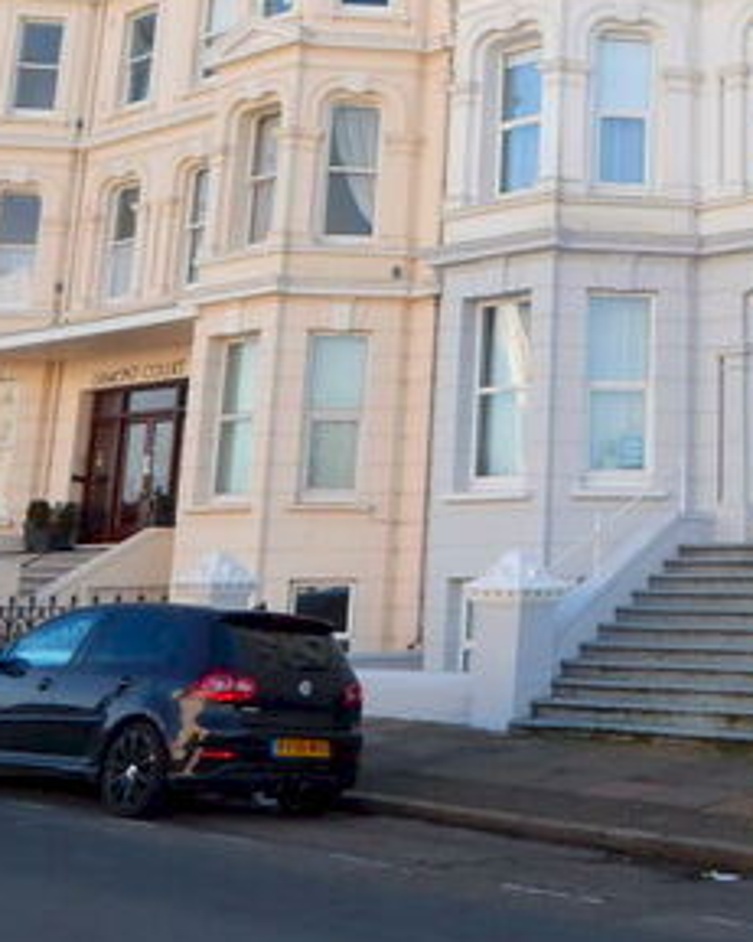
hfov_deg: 27.6
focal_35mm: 52
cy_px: 148
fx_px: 1449
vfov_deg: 34.6
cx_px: 740
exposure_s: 1/400
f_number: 3
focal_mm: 4
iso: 125
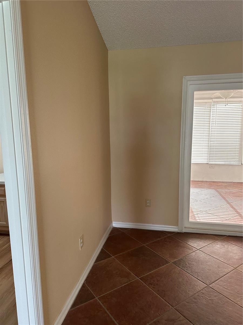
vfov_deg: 71.6
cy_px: 162
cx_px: 122
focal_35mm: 24
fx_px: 225
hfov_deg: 56.8
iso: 250
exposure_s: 1/97
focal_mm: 6.86
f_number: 1.78
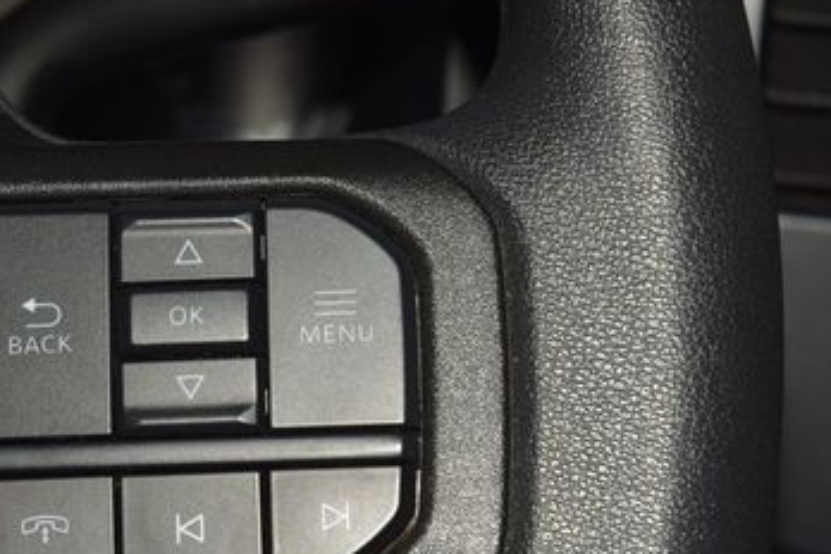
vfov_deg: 7.1
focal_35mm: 193
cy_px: 362
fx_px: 4455
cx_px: 184
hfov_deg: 10.6
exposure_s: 1/125
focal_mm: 70
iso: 100
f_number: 8
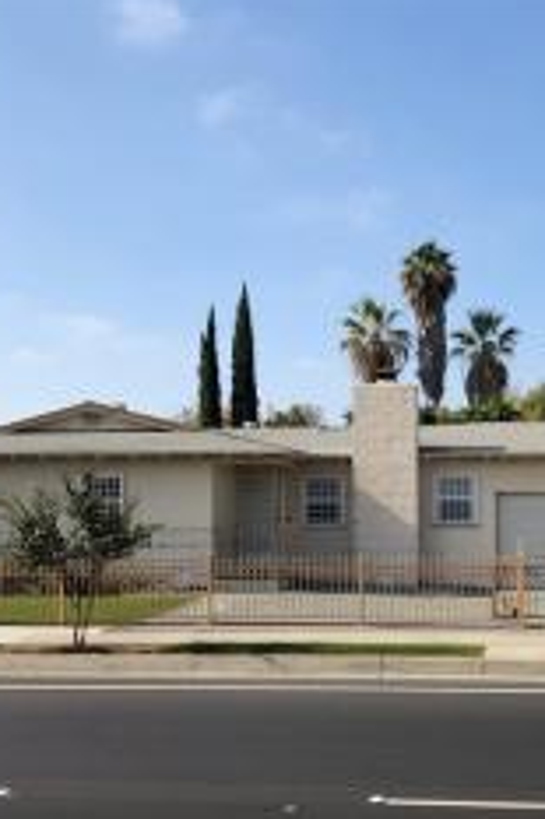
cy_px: 517
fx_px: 1137
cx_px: 376
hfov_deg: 26.8
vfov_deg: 39.3
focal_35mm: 50
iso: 20
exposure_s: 1/1869
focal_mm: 4
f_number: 1.8
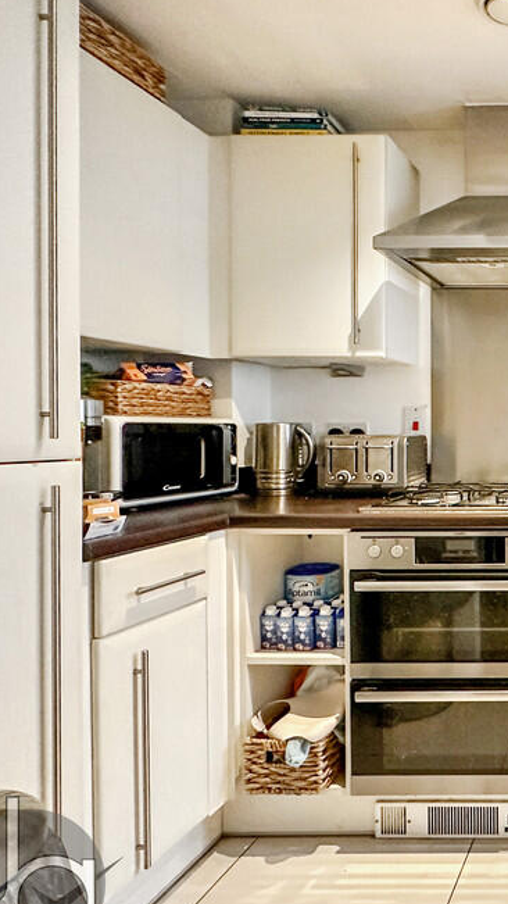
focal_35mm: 24
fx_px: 575
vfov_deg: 76.2
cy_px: 480
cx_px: 627
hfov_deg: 35.8
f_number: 2.2
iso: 320
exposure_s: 1/50
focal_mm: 2.22
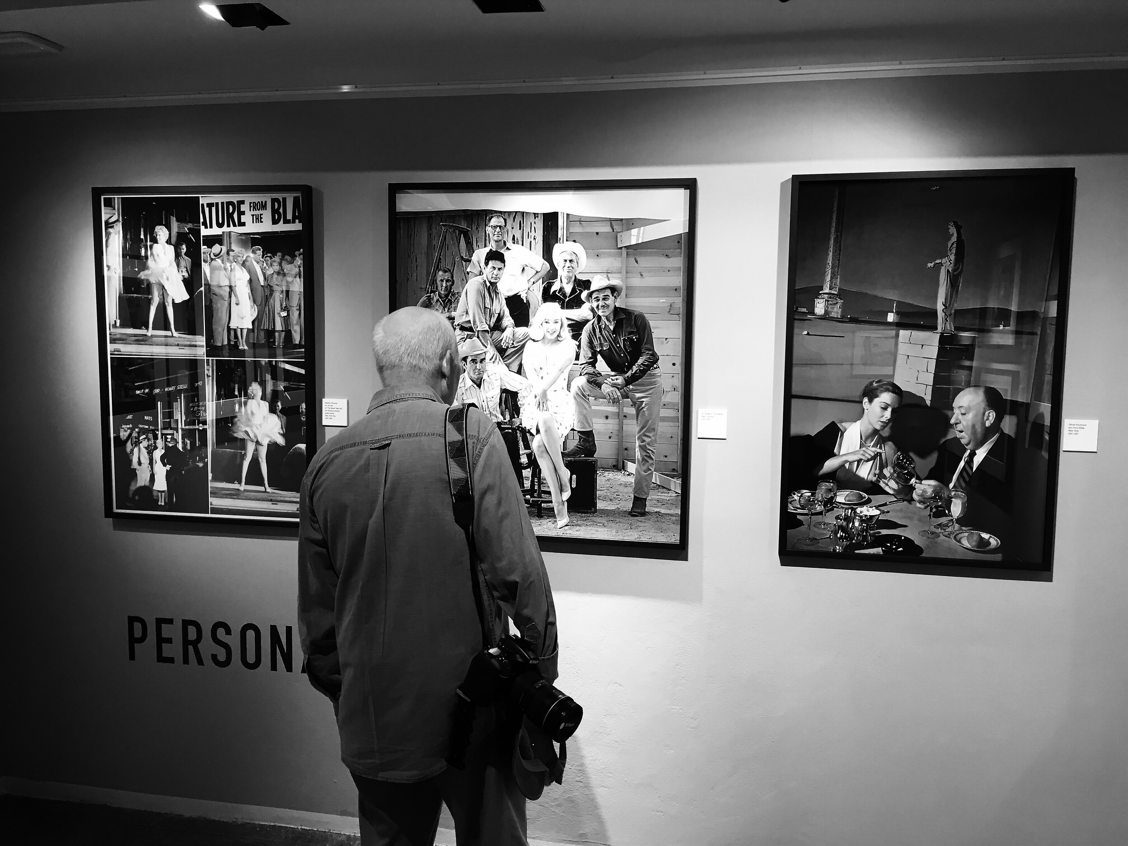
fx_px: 945
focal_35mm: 29
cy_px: 423
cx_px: 564
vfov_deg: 48.2
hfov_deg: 61.7
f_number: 2.2
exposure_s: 1/33
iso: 80
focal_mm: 4.15
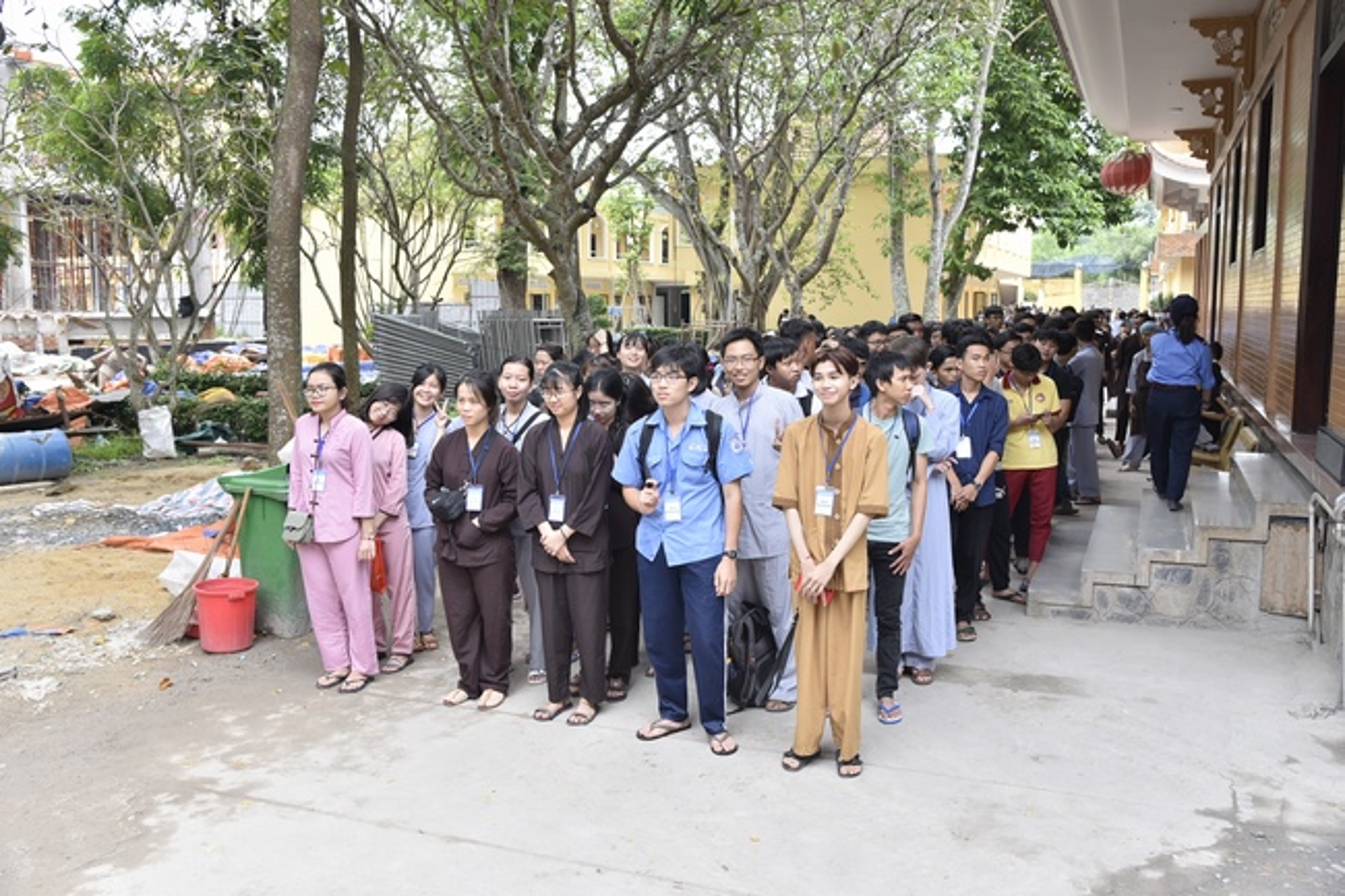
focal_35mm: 31
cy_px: 448
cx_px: 672
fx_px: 1158
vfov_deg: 42.3
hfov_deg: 60.3
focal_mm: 31
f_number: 5.6
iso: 250
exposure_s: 1/160
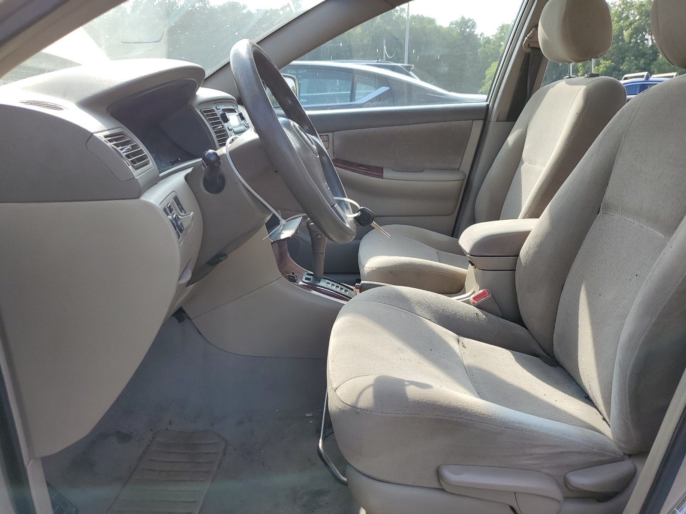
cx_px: 343
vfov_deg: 53.1
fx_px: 515
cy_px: 257
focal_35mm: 26
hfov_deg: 67.3
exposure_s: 1/625
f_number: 1.5
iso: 50
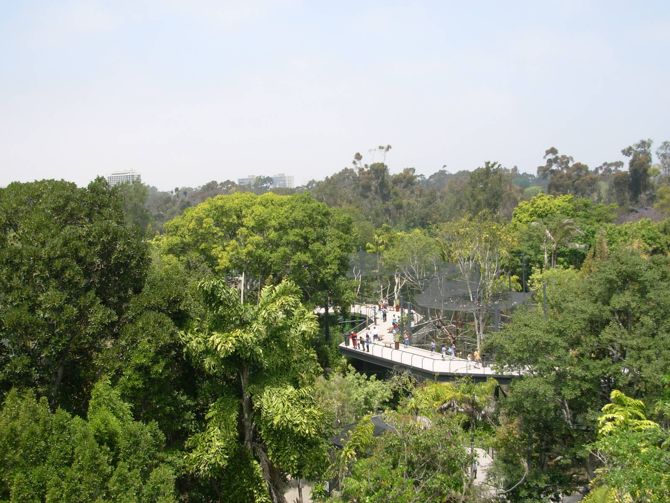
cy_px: 252
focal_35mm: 38
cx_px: 335
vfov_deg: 37.7
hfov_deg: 49.0
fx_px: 735
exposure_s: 1/724
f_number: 2.9
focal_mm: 6.3
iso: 50
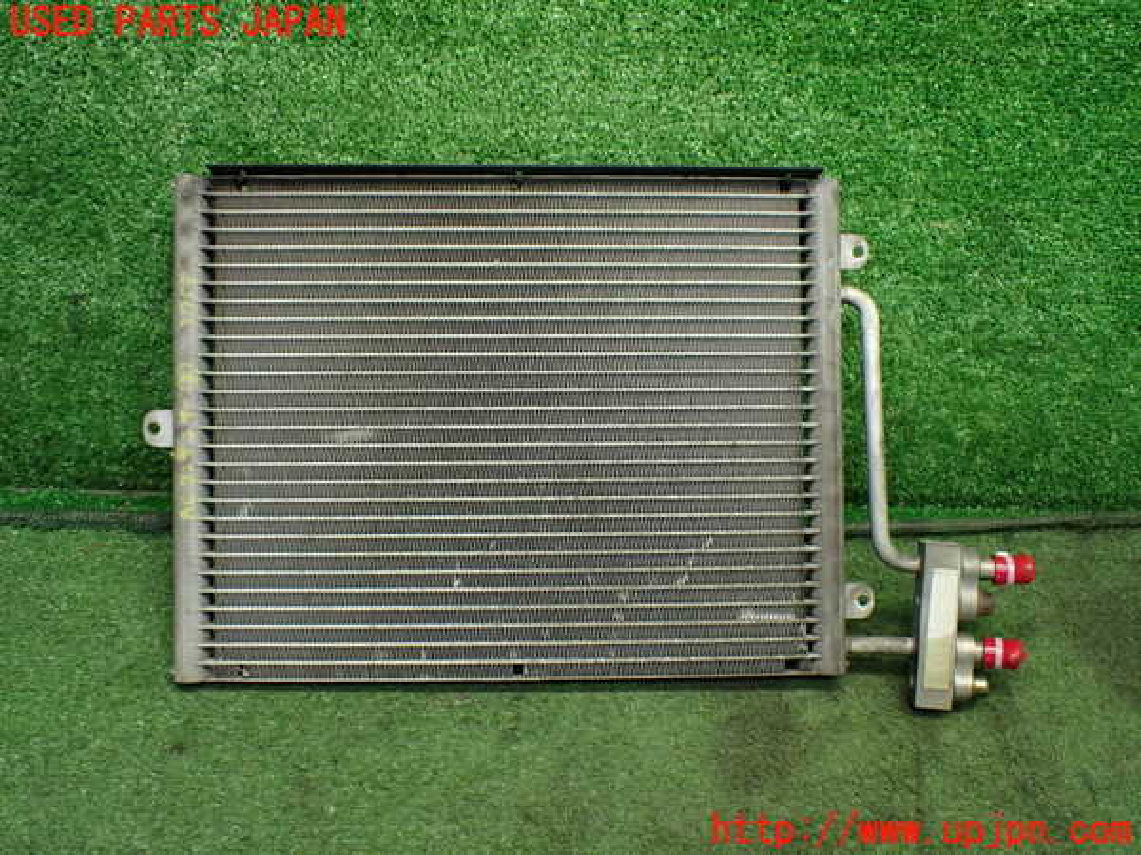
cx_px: 570
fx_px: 989
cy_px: 428
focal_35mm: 30
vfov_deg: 46.8
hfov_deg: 60.0
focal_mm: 5.4
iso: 640
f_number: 2.3
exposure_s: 1/125
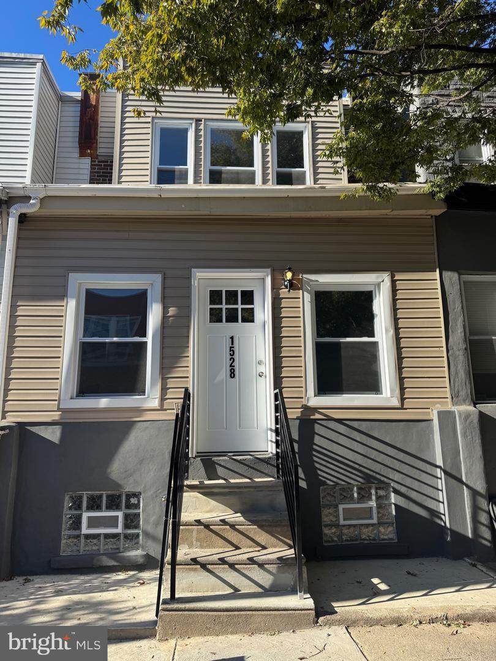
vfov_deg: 71.6
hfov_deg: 56.8
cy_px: 330
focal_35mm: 24
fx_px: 459
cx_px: 248
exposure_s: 1/1818
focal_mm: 6.76
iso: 80
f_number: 1.78
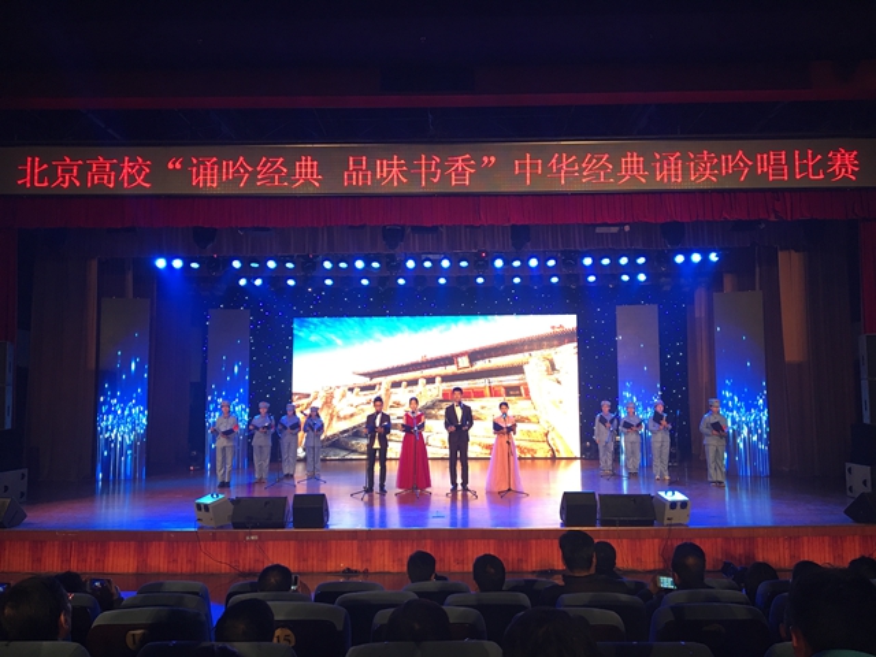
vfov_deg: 48.2
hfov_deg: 61.7
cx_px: 438
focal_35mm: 29
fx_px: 734
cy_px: 328
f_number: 2.2
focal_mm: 4.15
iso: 64
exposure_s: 1/33
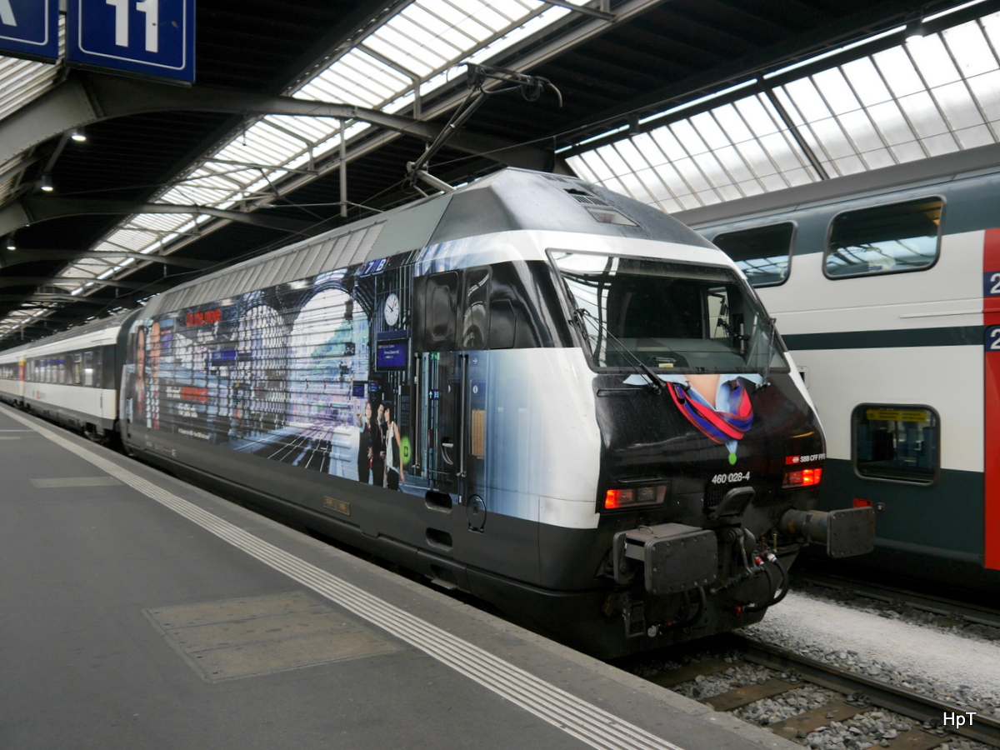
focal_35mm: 28
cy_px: 375
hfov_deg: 63.4
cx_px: 500
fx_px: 809
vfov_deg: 49.7
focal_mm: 14
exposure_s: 1/60
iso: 200
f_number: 3.5
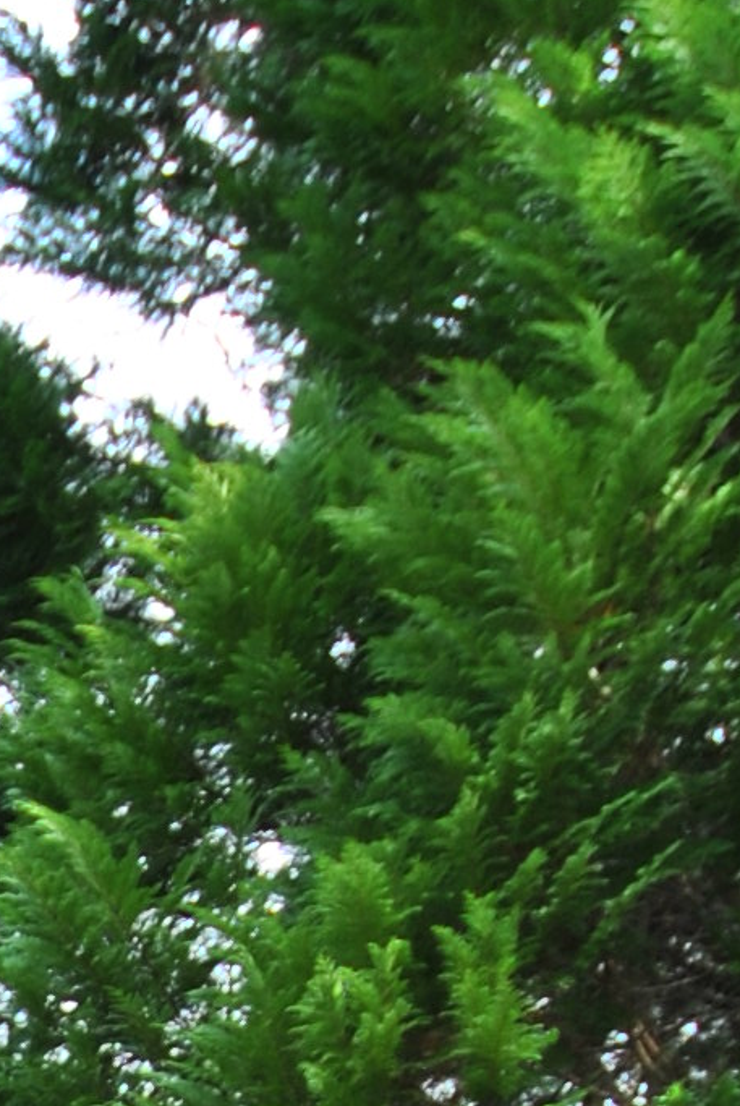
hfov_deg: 14.7
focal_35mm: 85
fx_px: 2614
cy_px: 1728
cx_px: -461
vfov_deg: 20.1
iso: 100
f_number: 3.5
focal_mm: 10
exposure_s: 1/160
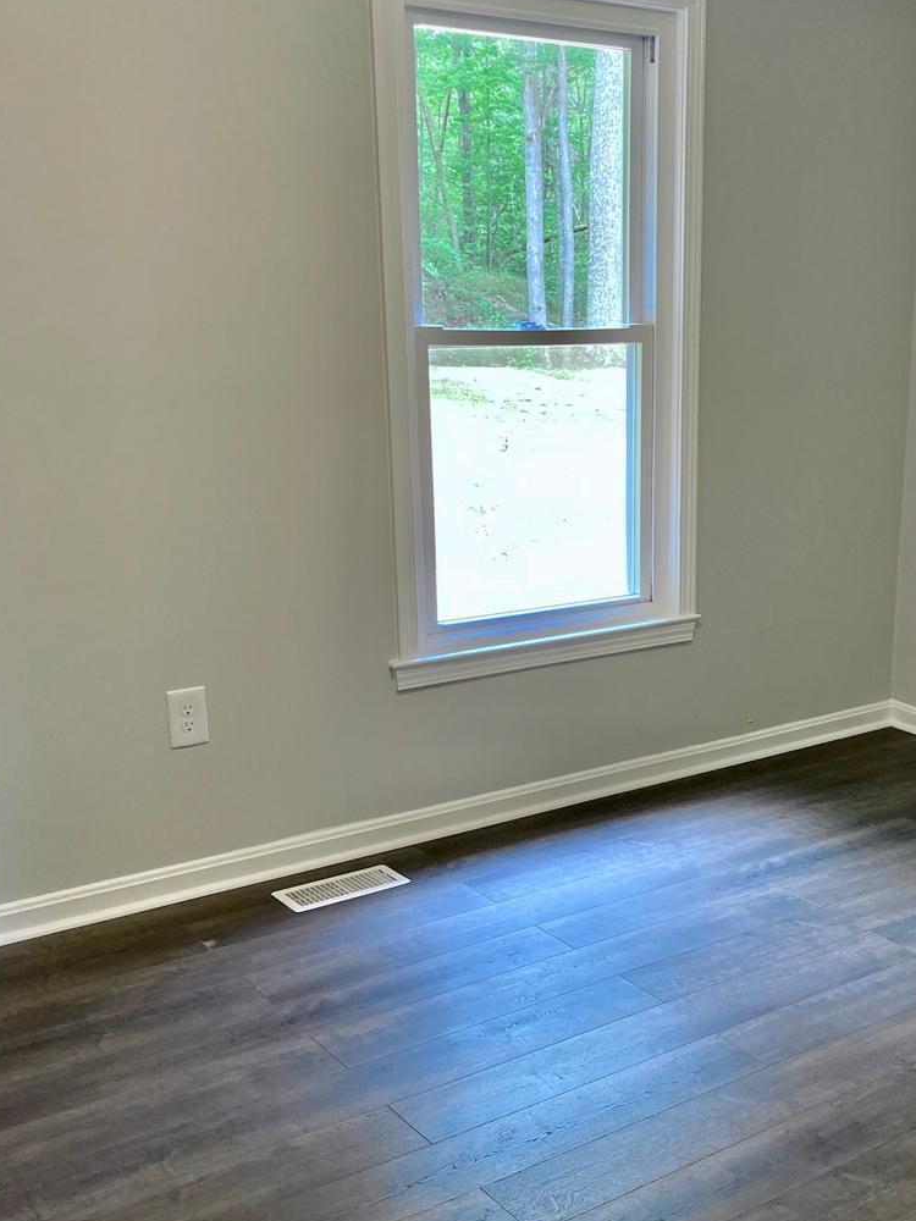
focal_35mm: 43
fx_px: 1517
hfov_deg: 33.0
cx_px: 672
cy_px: 731
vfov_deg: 43.6
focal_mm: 3.99
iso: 100
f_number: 1.8
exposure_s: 1/60
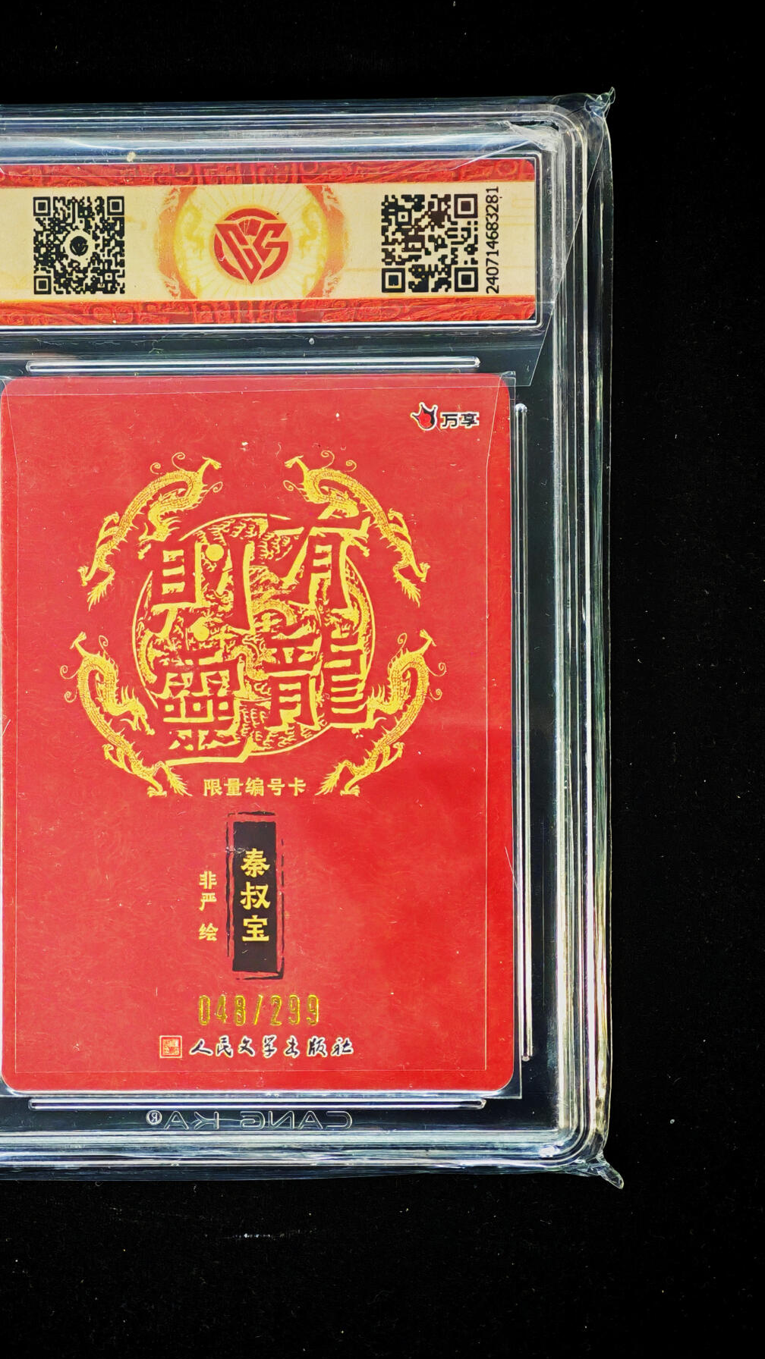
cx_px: 282
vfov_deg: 22.9
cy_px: 680
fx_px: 3354
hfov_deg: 13.0
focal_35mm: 93
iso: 500
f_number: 2.4
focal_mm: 8.67
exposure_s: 1/25
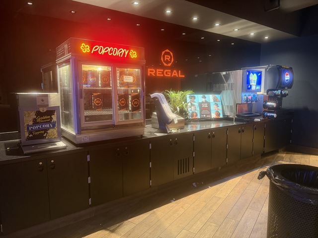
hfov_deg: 71.6
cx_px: 159
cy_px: 119
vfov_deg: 56.8
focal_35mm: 24
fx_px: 220
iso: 500
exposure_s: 1/60
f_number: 1.78
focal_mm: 6.76
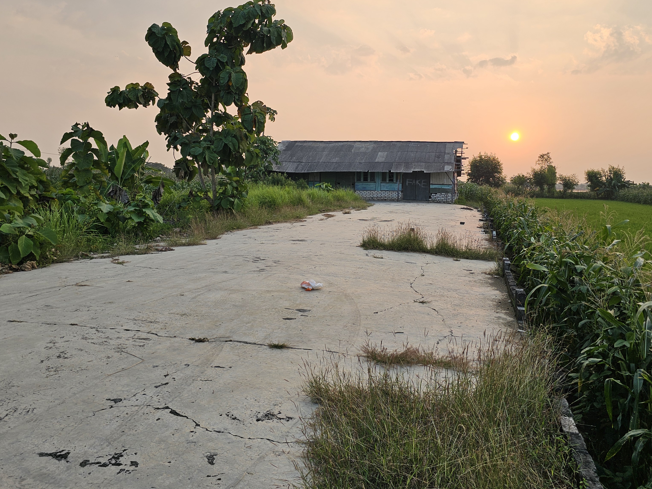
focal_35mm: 30
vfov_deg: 46.5
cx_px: 344
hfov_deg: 59.9
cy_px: 197
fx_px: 565
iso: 10
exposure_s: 1/166
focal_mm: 6.3
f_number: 1.7
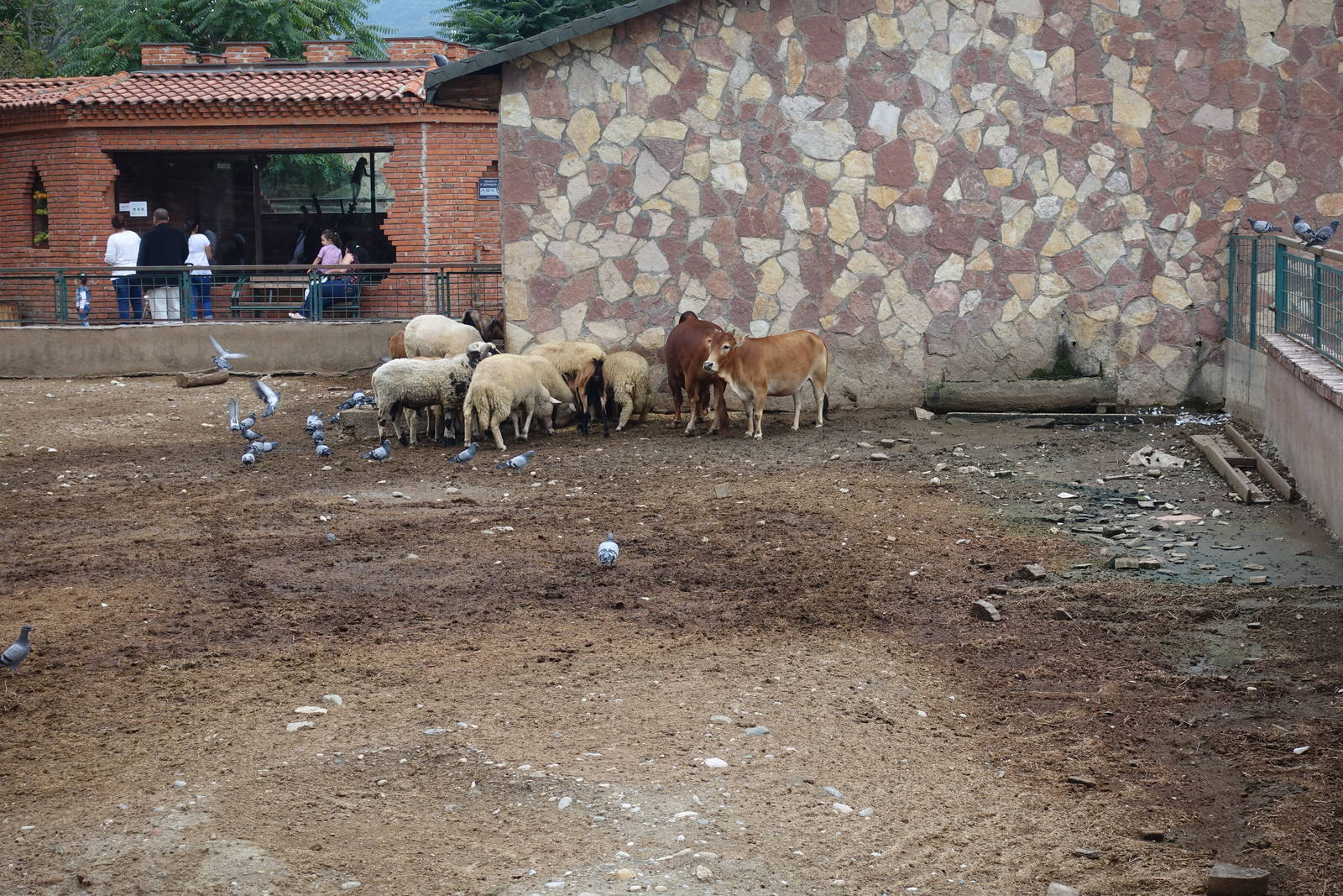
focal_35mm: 70
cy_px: 448
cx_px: 672
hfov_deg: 28.8
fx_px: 2611
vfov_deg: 19.5
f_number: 4
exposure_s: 1/160
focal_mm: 25.7
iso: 125
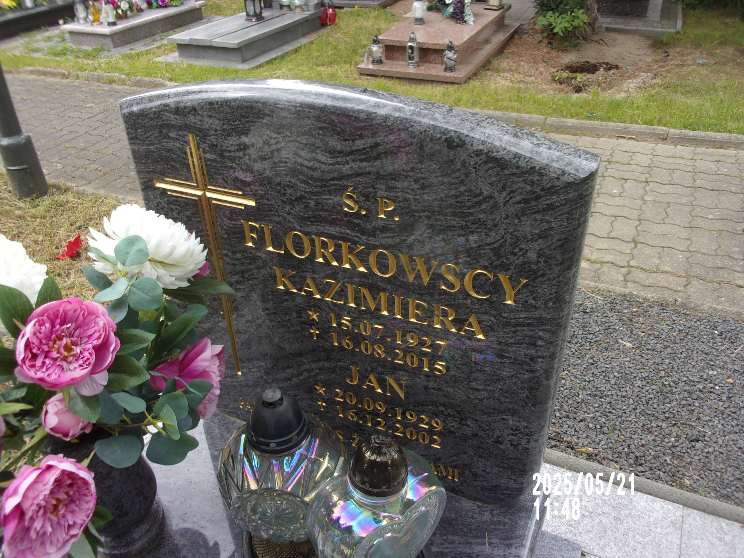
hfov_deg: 63.4
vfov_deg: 49.7
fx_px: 602
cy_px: 279
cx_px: 372
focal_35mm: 28
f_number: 3.9
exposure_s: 1/70
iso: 80
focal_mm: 5.1
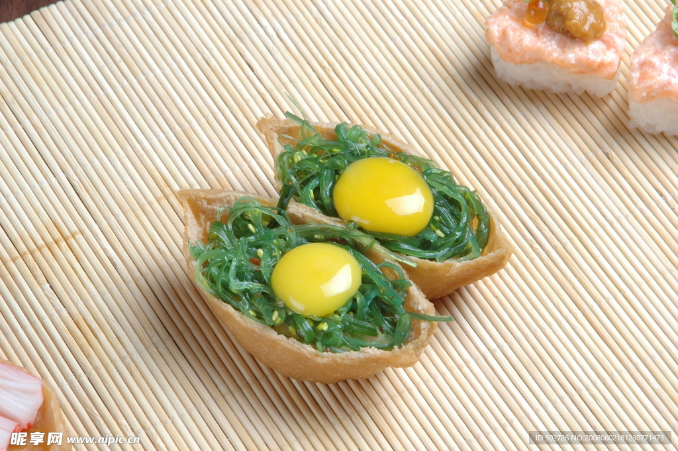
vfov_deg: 7.6
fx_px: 3387
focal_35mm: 180
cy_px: 226
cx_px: 339
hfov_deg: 11.4
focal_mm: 120
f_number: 22
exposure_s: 1/125
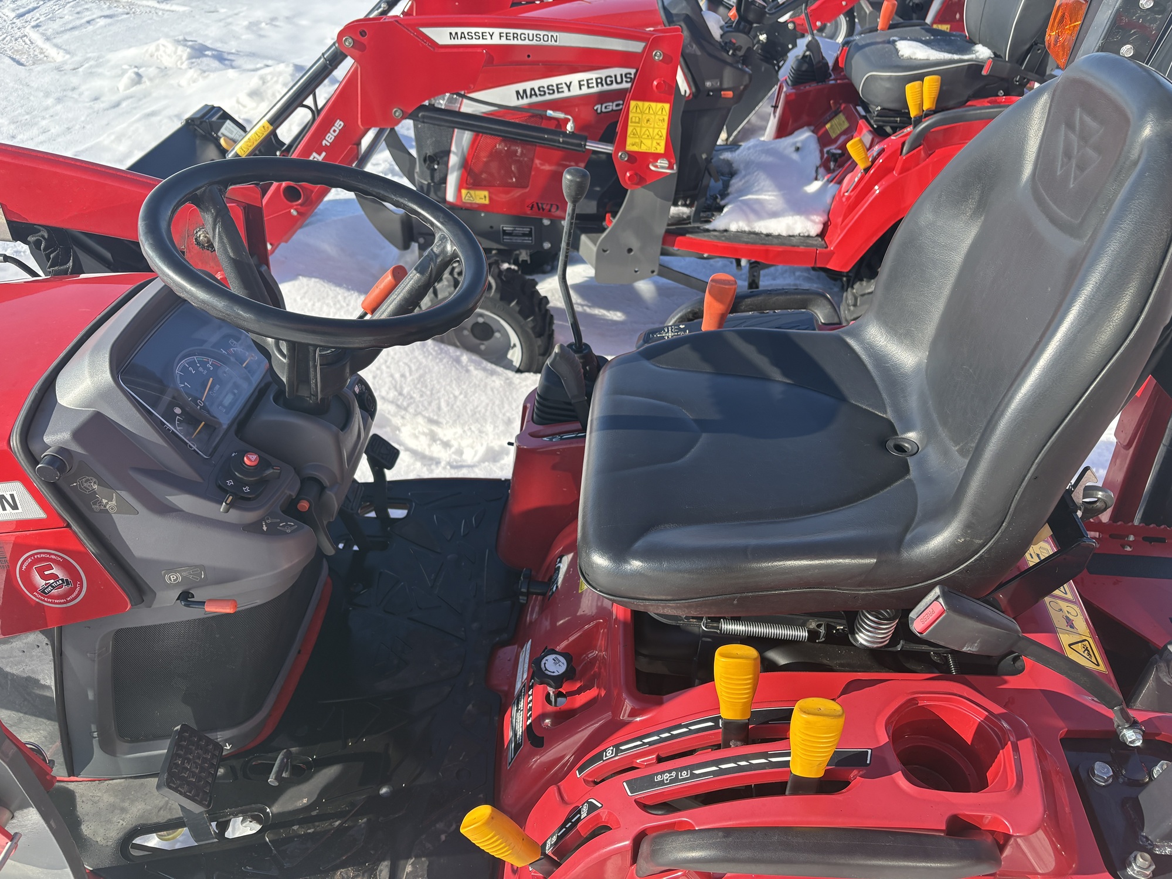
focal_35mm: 26
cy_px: 440
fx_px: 880
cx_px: 586
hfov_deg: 67.3
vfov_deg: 53.1
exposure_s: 1/1667
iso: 64
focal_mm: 5.96
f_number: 1.6
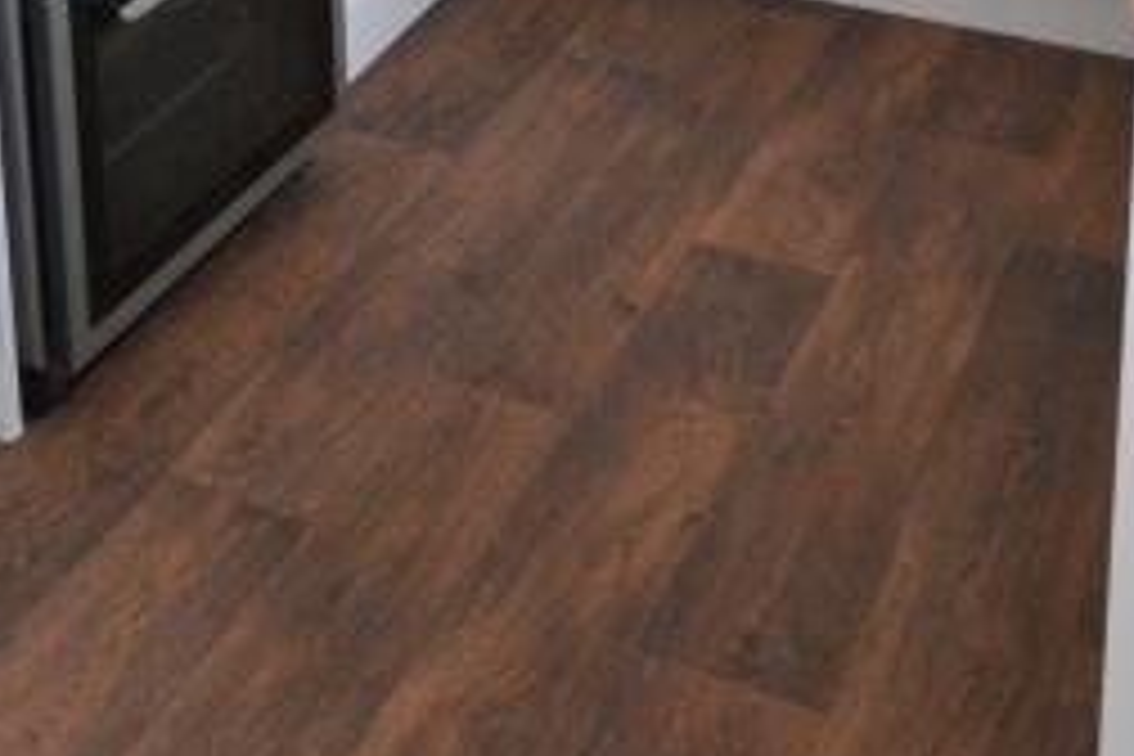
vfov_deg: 18.6
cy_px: -493
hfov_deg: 32.5
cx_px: 356
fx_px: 1921
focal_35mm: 61
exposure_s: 1/125
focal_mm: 10
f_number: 5.6
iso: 360
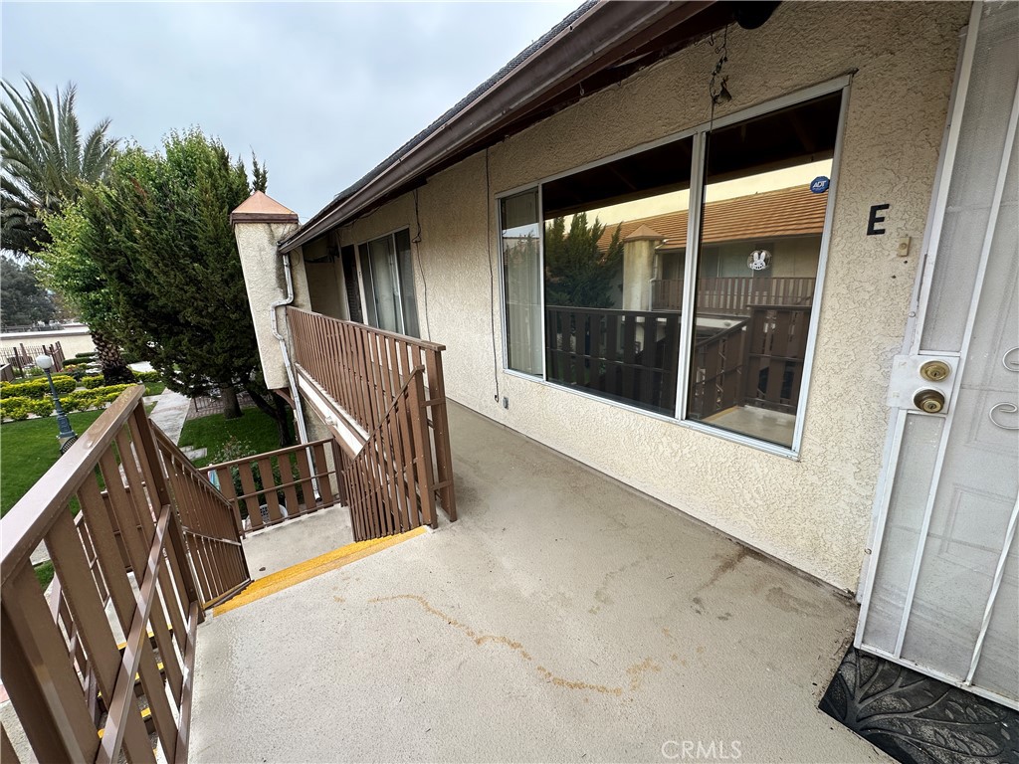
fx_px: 412
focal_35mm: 14
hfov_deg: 102.1
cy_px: 382
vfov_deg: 85.7
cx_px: 510
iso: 40
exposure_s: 1/654
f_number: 2.2
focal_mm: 2.22
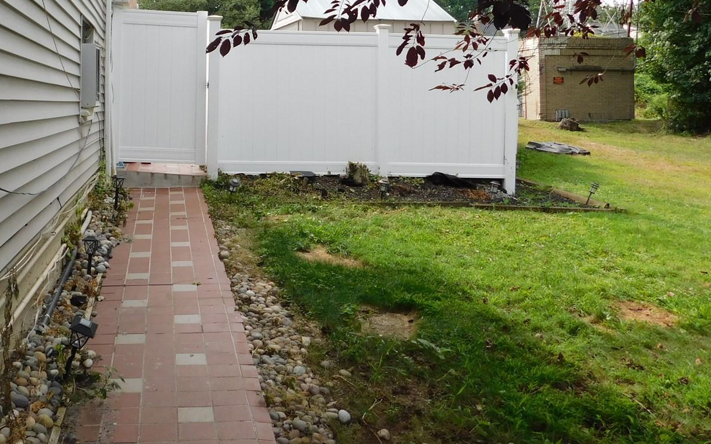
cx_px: 210
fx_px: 794
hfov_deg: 47.0
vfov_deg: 30.2
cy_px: 64
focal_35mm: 41
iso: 125
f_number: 3
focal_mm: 4
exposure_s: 1/640
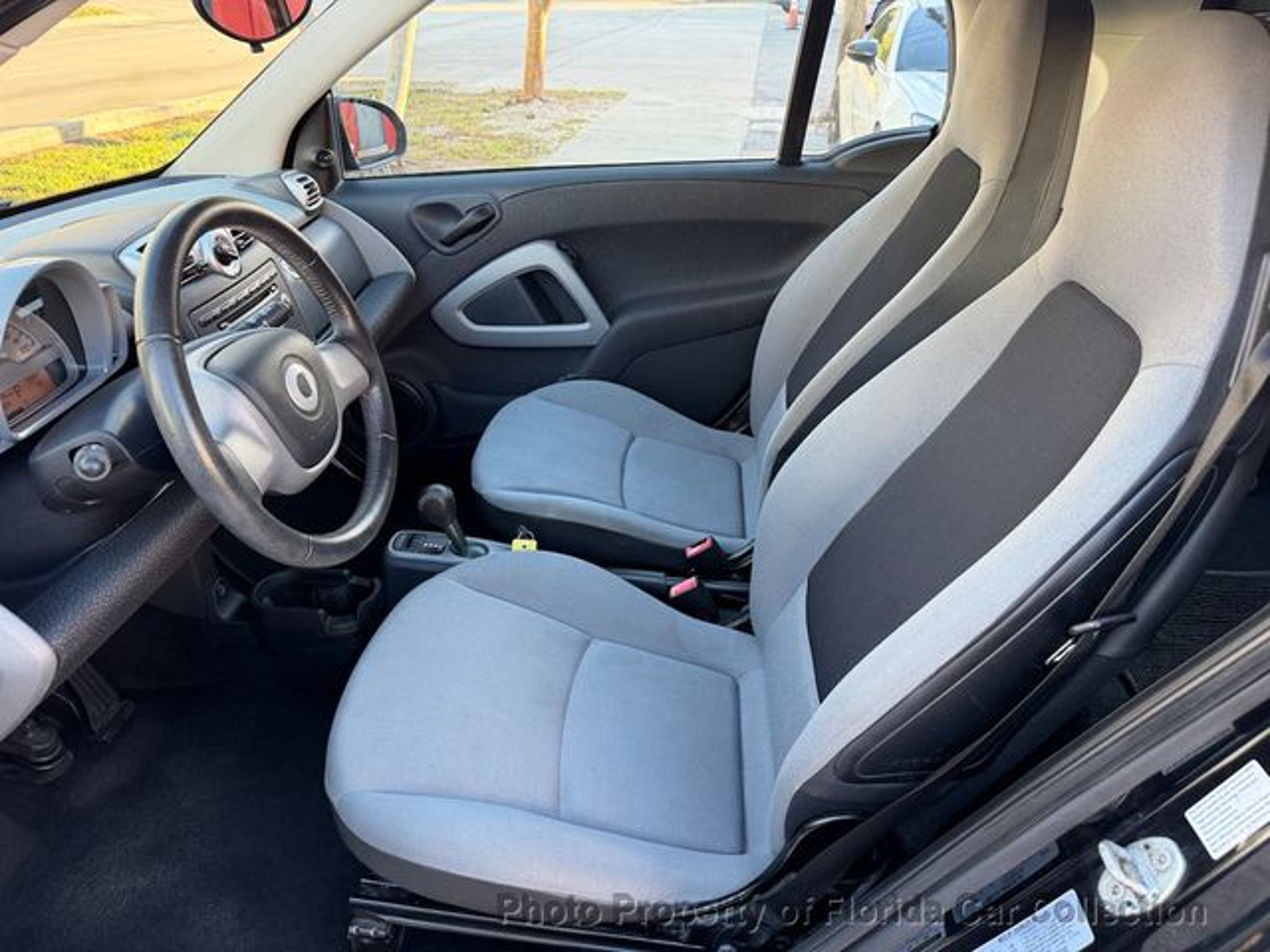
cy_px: 476
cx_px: 635
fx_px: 881
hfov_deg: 71.6
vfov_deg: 56.8
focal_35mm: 24
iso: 160
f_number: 1.78
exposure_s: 1/121
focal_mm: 6.76
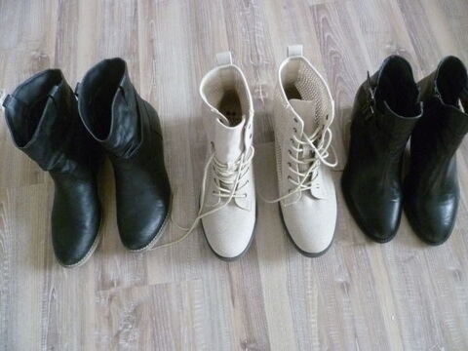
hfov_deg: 63.4
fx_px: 379
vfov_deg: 49.7
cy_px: 176
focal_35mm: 28
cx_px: 234
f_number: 2.8
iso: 800
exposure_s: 1/50
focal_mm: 5
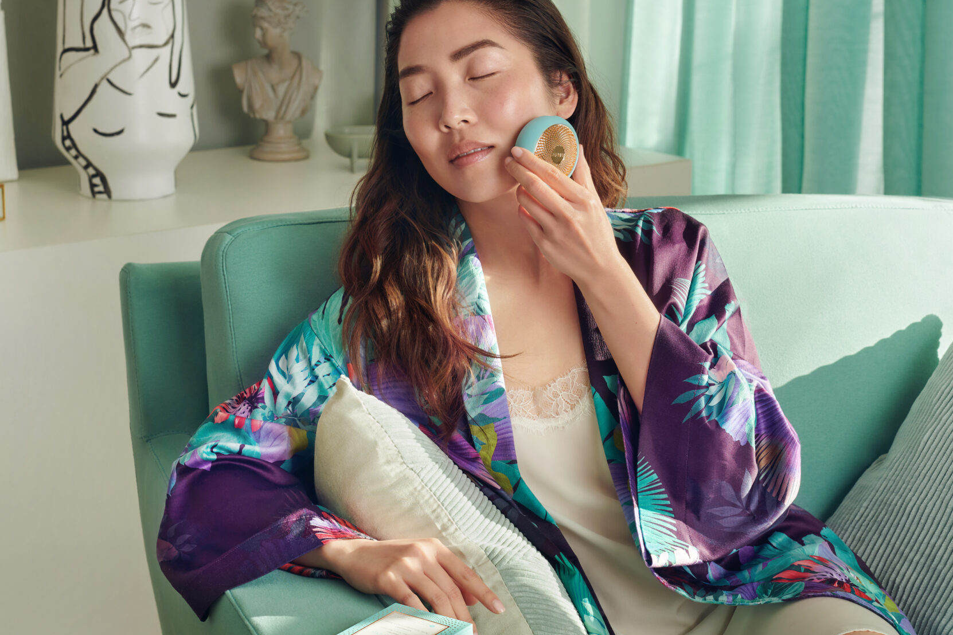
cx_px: 408
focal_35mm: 77
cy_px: 319
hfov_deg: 26.3
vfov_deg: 17.7
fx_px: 2038
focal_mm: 50
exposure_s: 1/160
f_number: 8
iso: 125
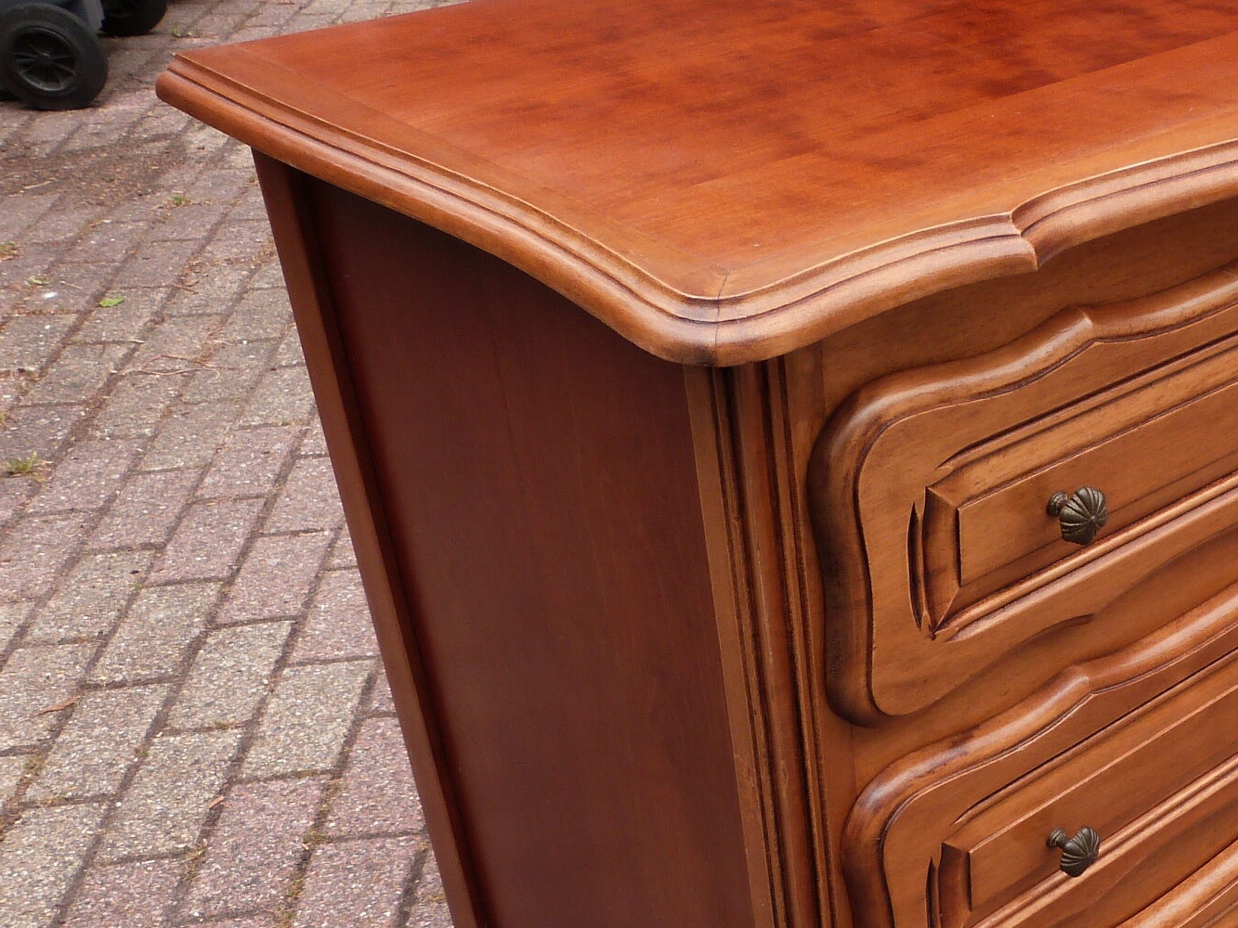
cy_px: 678
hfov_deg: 36.7
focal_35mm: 48
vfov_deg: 29.9
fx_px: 1717
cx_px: 1154
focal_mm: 4.5
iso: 100
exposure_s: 1/200
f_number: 4
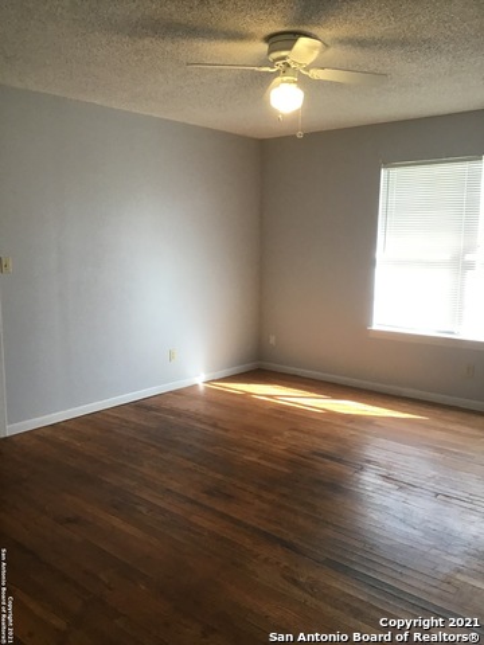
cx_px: 242
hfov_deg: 45.4
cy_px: 322
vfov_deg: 58.4
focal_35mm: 31
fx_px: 578
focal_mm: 3.3
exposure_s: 1/30
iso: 64
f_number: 2.4
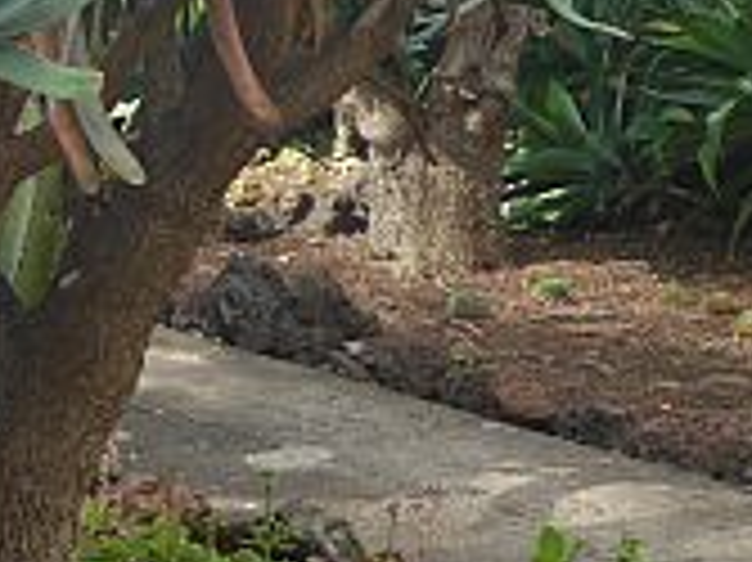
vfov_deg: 7.7
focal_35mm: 192
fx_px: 4168
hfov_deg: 10.1
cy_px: -108
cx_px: -203
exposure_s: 1/125
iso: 100
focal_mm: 9
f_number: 4.1
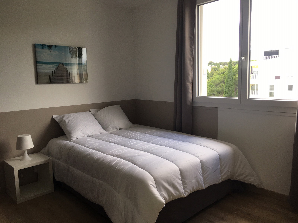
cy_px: 112
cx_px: 149
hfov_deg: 61.7
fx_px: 250
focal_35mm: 29
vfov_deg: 48.2
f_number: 2.2
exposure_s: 1/100
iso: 40
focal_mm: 4.15
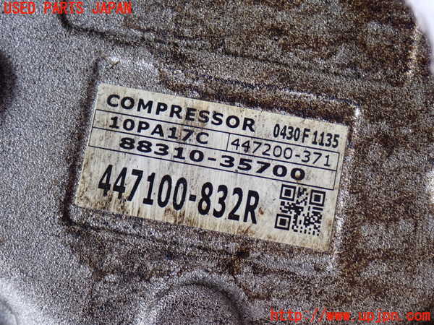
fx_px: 890
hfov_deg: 27.4
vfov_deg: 20.7
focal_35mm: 71
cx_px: 217
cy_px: 162
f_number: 3.9
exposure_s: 1/60
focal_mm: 12.73
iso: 500
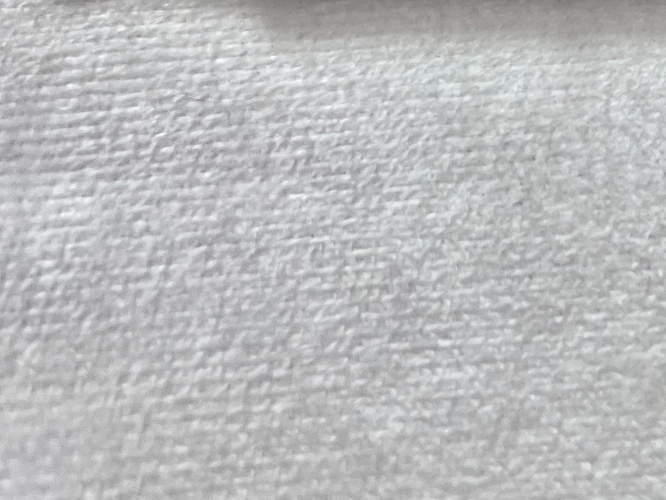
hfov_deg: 18.9
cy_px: -96
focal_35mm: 90
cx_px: 1031
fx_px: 1732
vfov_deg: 15.8
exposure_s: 1/60
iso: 64
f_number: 1.5
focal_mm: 5.7
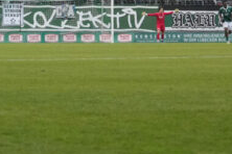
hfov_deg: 7.8
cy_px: -57
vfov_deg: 5.2
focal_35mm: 263
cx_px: -14
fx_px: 1695
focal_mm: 84
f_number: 4
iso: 4000
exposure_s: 1/1000
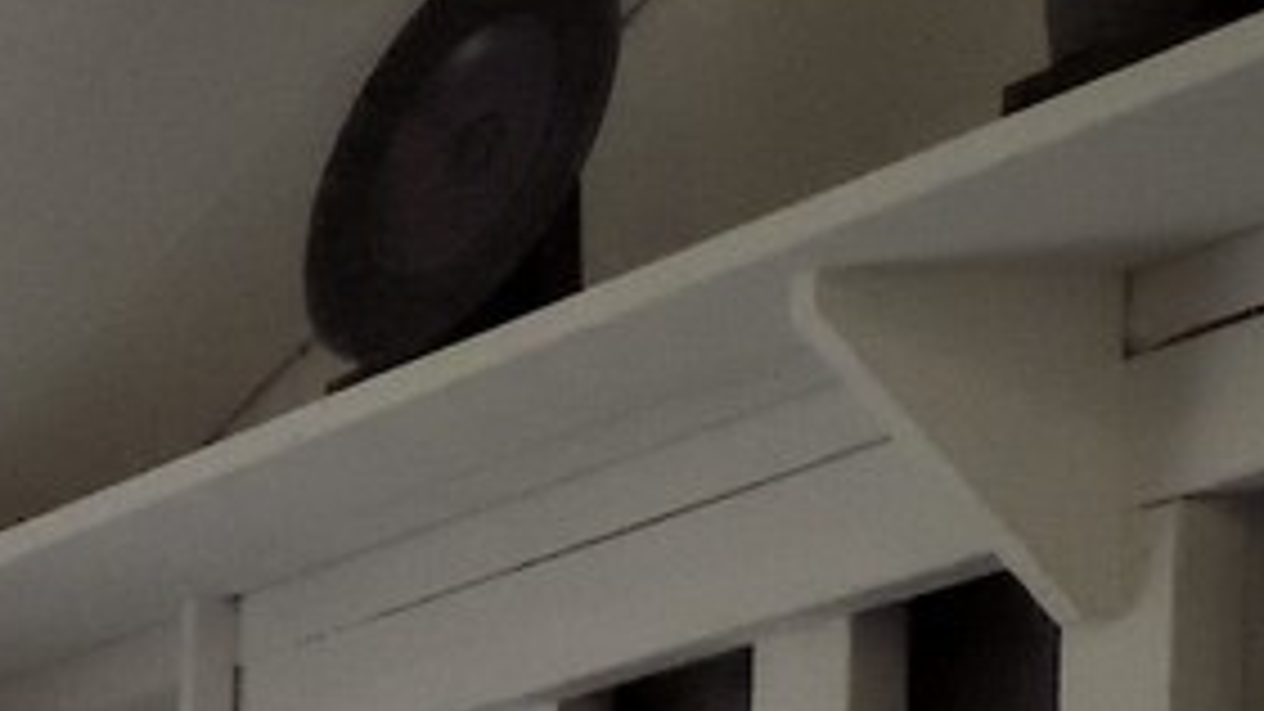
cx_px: -1925
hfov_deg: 12.3
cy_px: 1904
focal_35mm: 131
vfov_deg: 8.2
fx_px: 4390
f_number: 8
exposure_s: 1/60
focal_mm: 22
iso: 3200
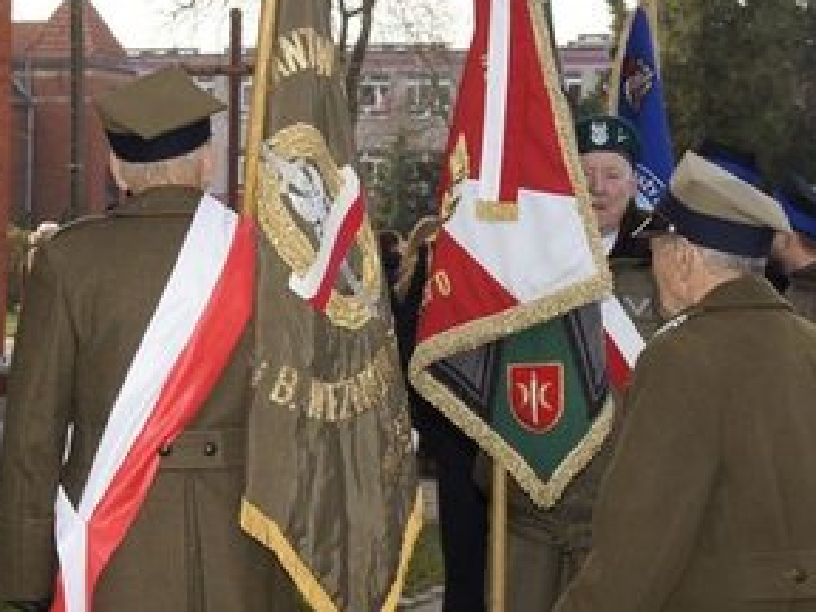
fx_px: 2145
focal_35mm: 91
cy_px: 298
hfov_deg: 21.5
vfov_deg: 16.2
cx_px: 334
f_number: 7.1
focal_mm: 28
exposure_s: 1/160
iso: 100
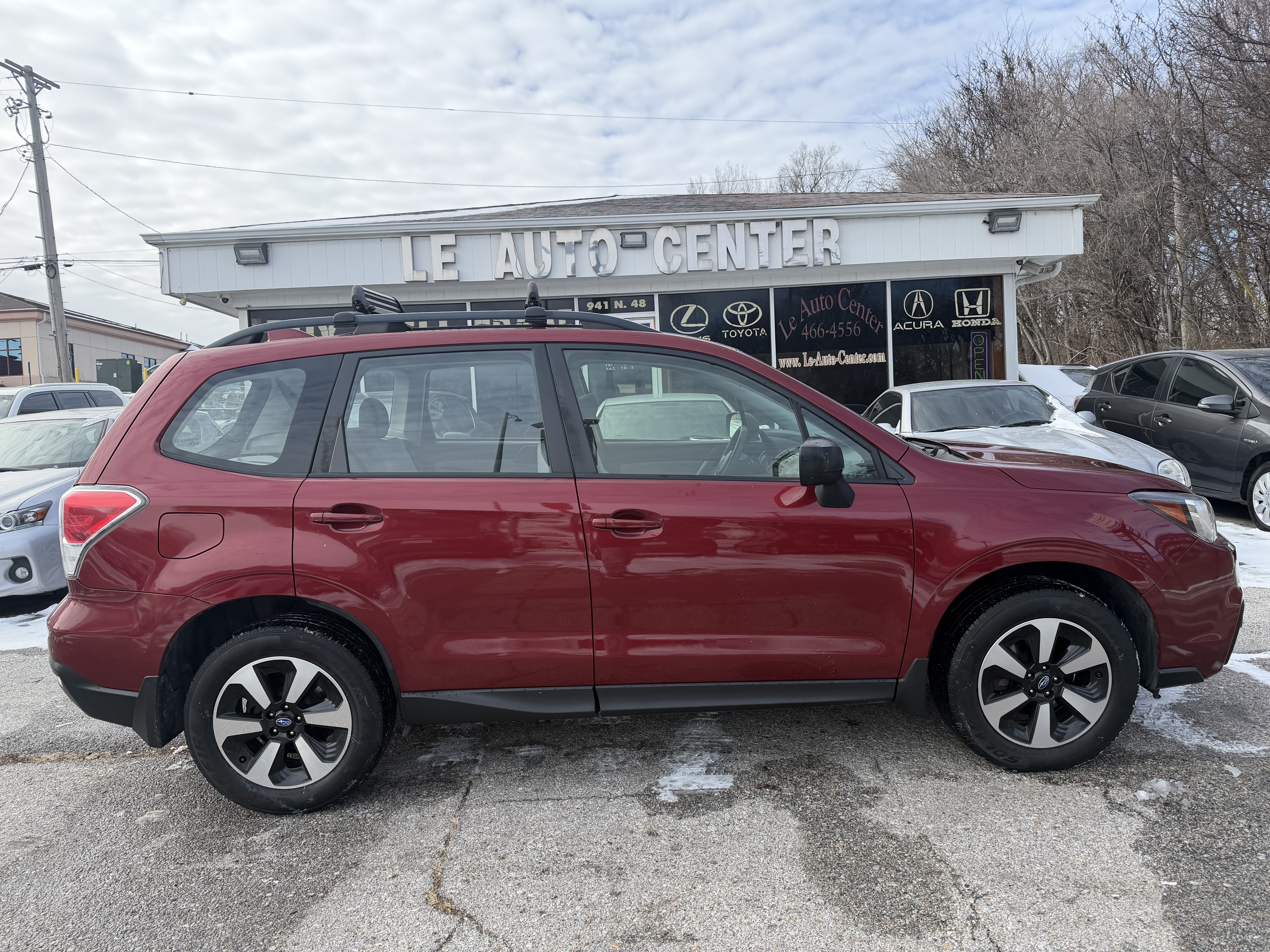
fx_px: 881
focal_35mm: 24
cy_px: 476
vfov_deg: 56.8
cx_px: 635
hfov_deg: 71.6
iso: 100
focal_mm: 6.76
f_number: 1.78
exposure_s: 1/2703
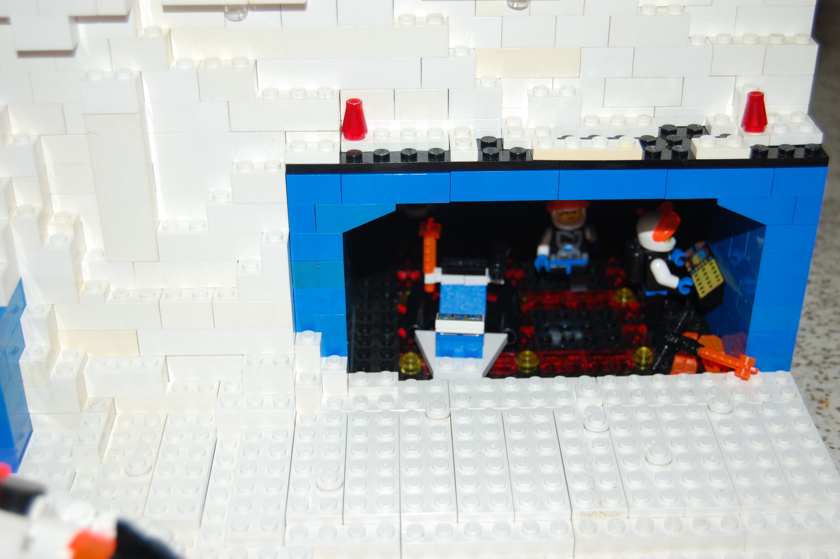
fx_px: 1224
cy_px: 280
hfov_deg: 37.9
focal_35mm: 52
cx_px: 420
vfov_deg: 25.7
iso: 400
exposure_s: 1/60
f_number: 4.8
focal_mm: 35
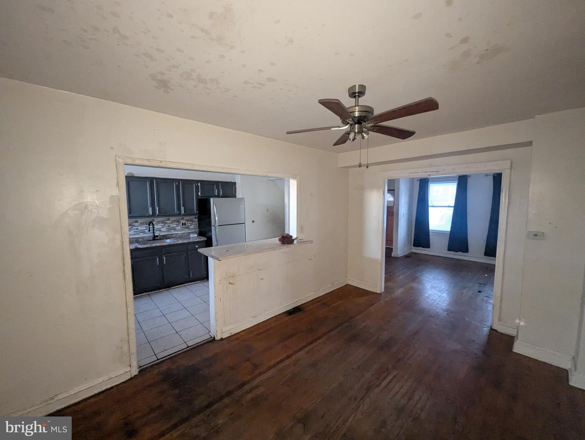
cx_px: 292
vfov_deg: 90.1
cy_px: 220
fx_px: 220
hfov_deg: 106.1
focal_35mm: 13
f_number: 2.2
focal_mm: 1.95
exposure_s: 1/23.8
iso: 1097
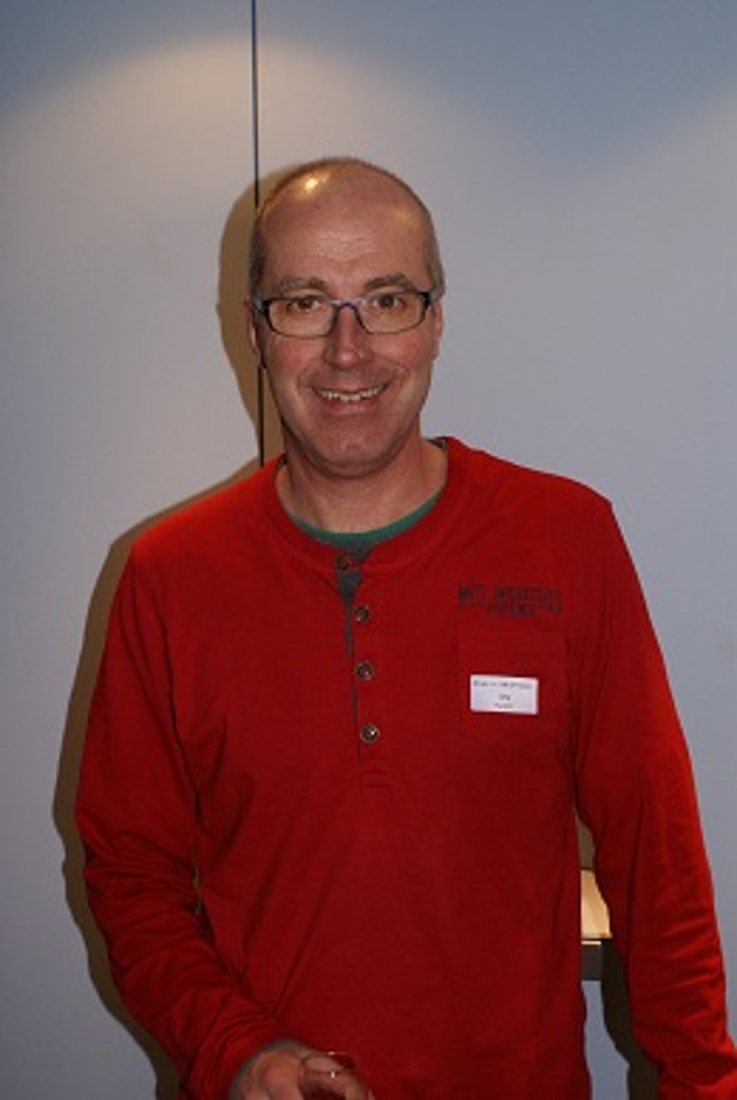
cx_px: 368
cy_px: 550
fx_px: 1606
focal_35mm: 52
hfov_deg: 25.8
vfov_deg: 37.8
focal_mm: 35
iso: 400
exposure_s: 1/60
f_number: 5.6
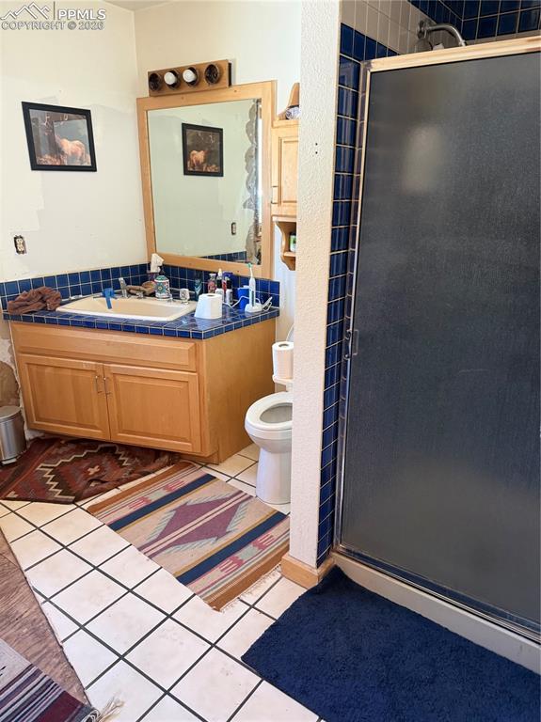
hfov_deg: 56.8
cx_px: 270
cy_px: 361
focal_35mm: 24
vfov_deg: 71.6
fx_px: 501
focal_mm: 6.76
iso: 400
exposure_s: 1/60
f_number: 1.78
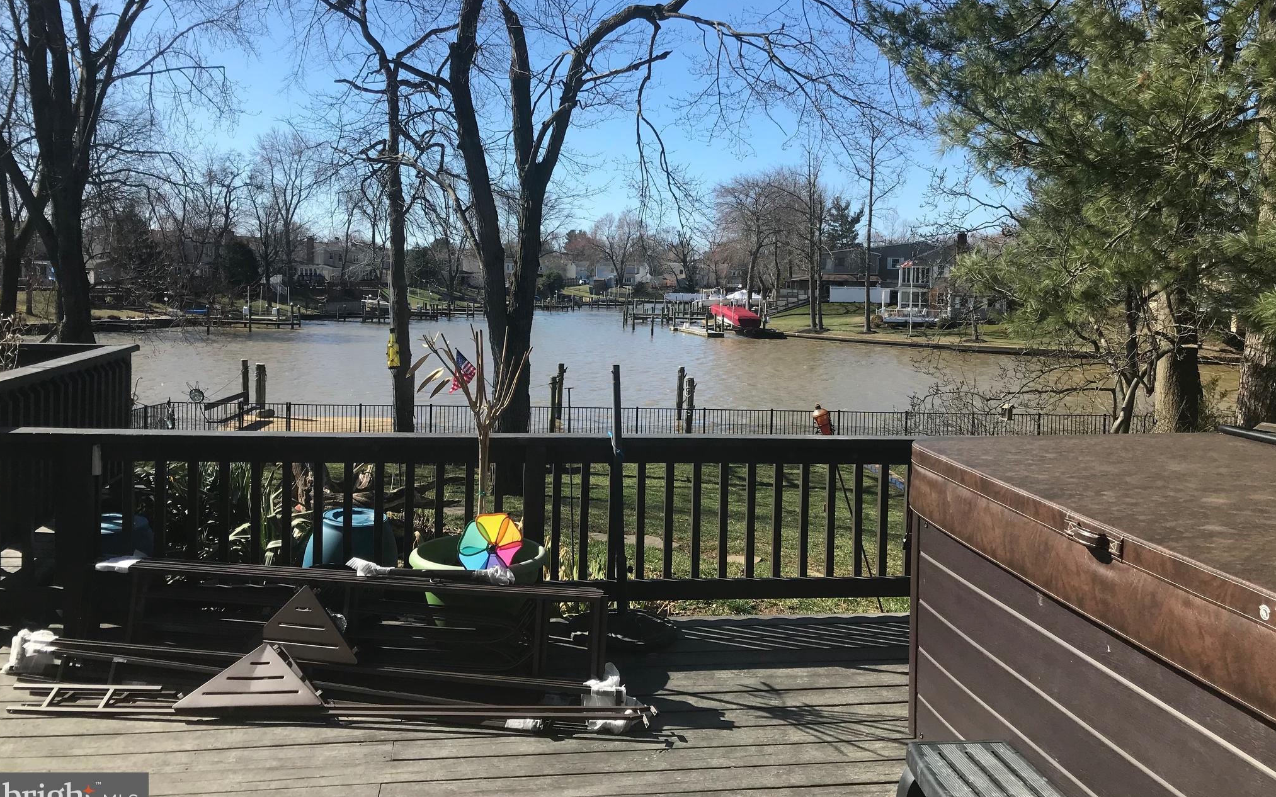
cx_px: 636
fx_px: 1043
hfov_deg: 62.9
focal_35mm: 30
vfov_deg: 41.7
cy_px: 341
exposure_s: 1/1198
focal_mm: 3.99
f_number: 1.8
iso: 20
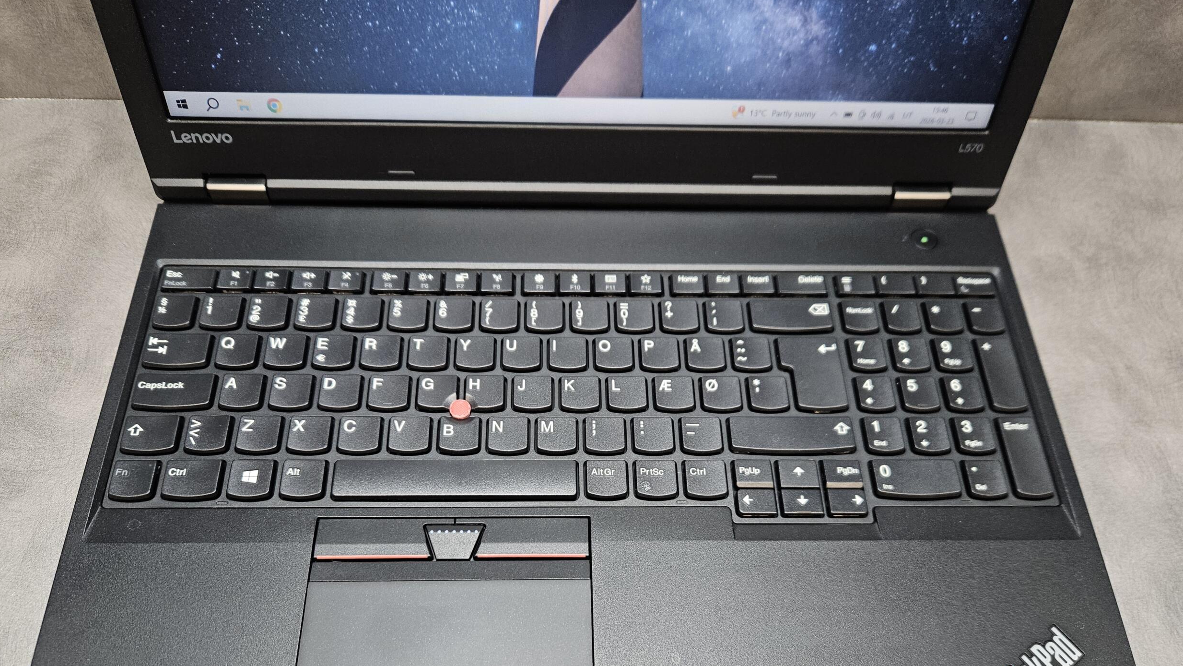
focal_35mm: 26
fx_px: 816
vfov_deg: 43.6
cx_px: 579
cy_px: 457
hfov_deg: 71.9
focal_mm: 5.4
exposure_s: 1/204
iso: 400
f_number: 1.8
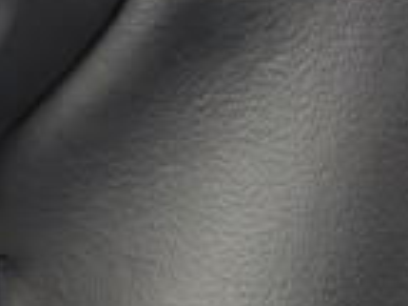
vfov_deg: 6.5
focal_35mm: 220
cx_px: -439
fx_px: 2591
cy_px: -363
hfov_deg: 8.5
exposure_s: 1/435
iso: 376
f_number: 1.68
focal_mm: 6.9
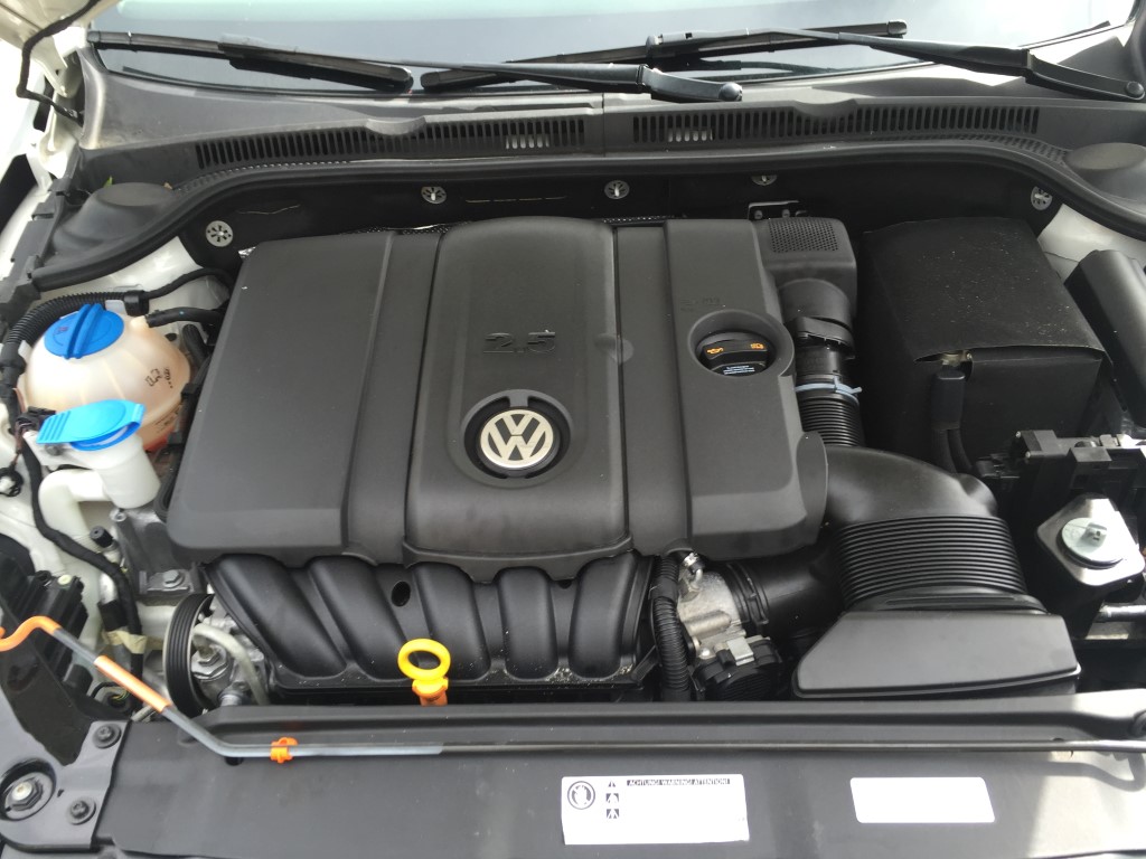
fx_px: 960
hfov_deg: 61.7
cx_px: 573
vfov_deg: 48.2
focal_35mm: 29
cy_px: 430
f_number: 2.2
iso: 32
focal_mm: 4.15
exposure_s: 1/188
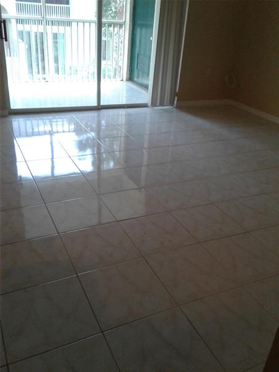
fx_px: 355
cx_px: 140
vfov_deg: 55.4
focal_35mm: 33
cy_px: 186
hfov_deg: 42.9
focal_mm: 3.3
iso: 50
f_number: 2.2
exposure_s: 1/50
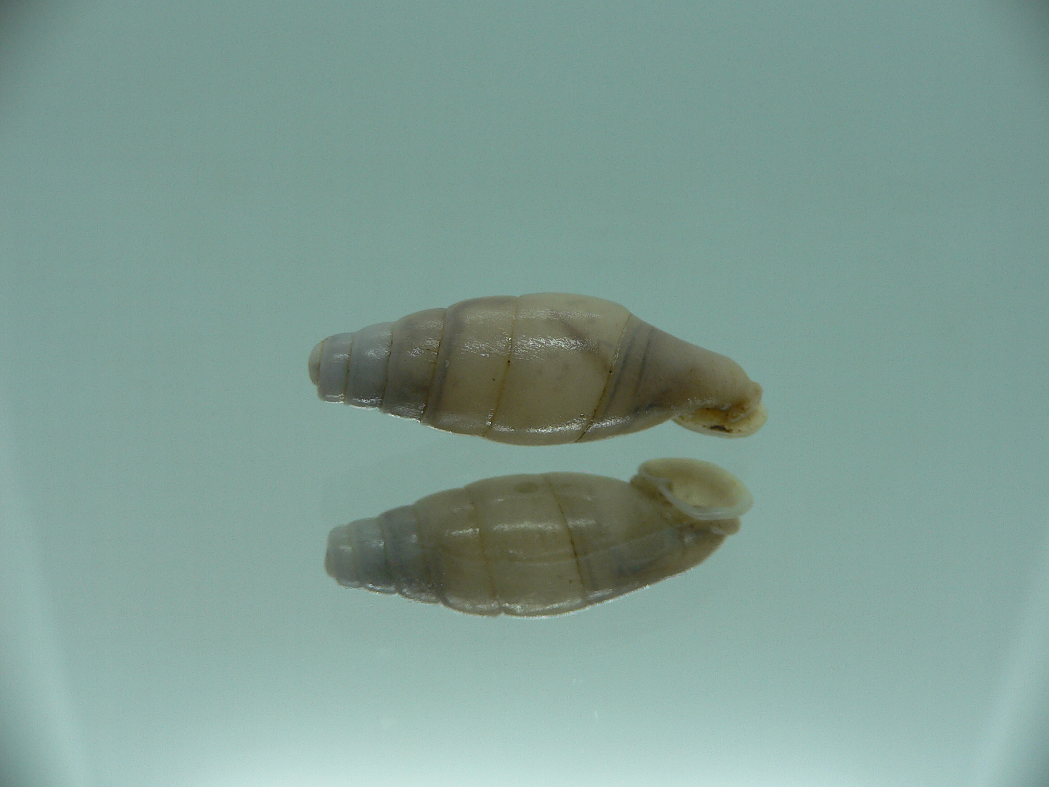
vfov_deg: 40.7
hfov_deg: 52.6
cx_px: 524
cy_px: 394
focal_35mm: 35
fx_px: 1061
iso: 80
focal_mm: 4.6
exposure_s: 1/80
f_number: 2.8
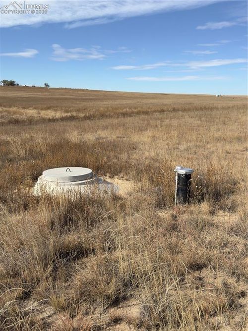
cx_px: 124
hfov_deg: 40.7
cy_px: 166
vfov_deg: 52.7
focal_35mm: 35
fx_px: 335
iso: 100
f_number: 1.78
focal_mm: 6.76
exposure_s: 1/6849
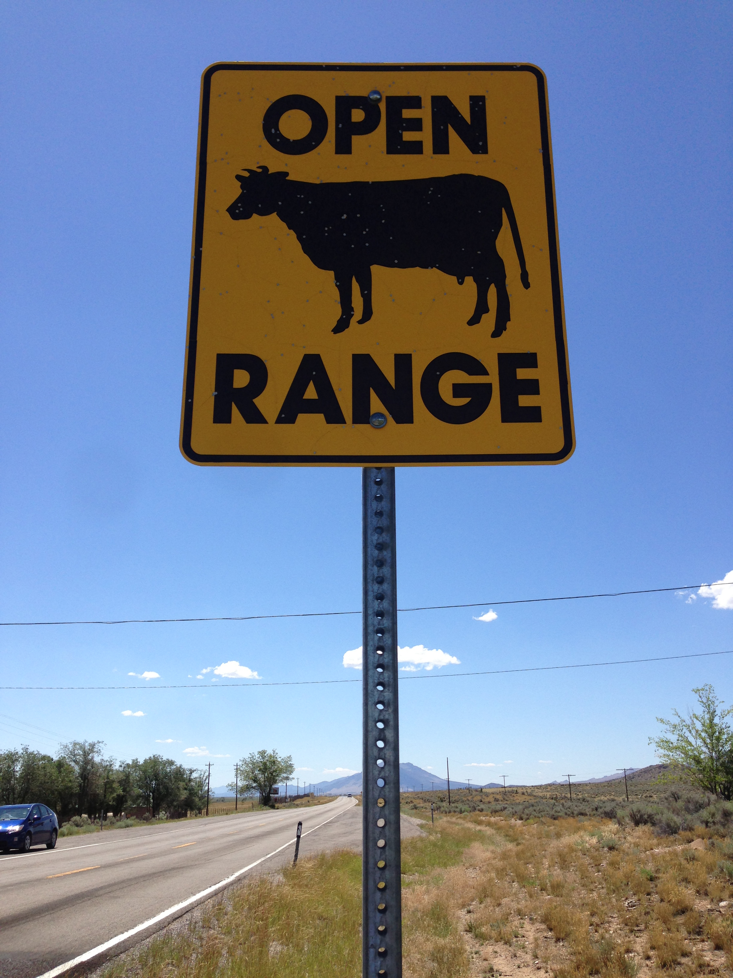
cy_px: 489
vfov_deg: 55.4
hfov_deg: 42.9
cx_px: 366
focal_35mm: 33
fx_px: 932
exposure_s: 1/1695
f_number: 2.4
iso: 50
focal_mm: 4.13
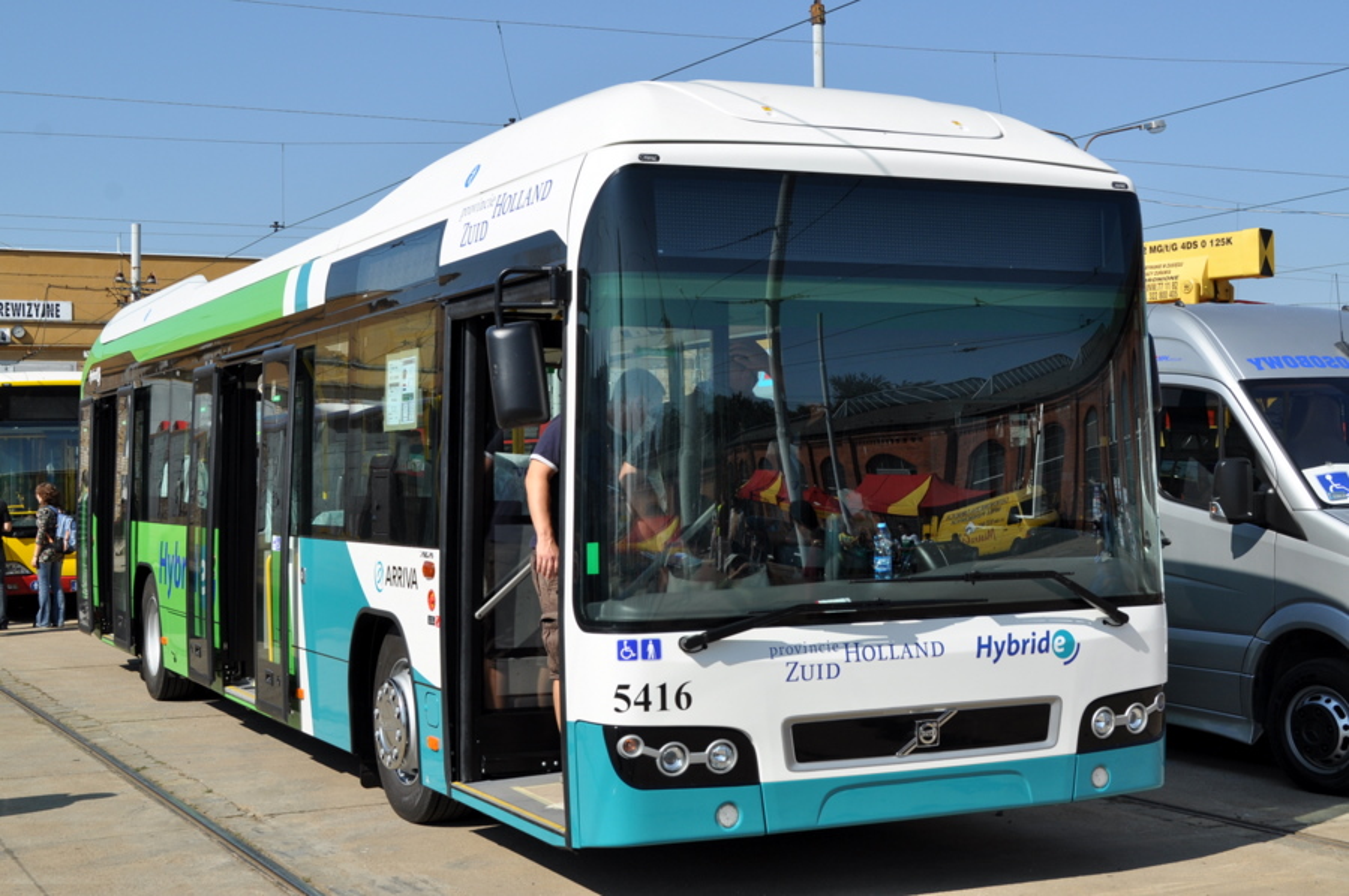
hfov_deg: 38.9
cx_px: 674
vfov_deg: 26.4
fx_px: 1909
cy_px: 448
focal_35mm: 51
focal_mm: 34
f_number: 10
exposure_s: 1/400
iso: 200
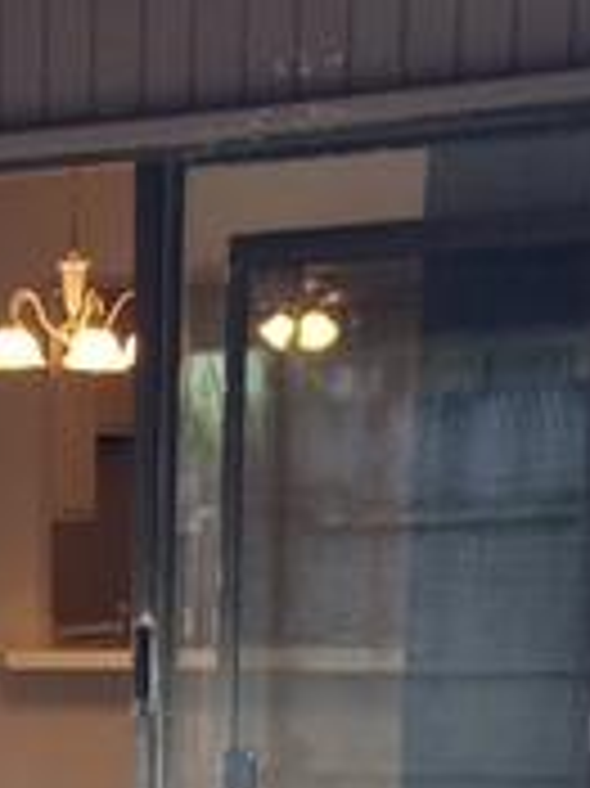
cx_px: -153
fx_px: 2412
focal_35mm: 106
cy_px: 1112
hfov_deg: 13.5
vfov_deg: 17.1
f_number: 2.2
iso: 32
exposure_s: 1/60
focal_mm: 4.15
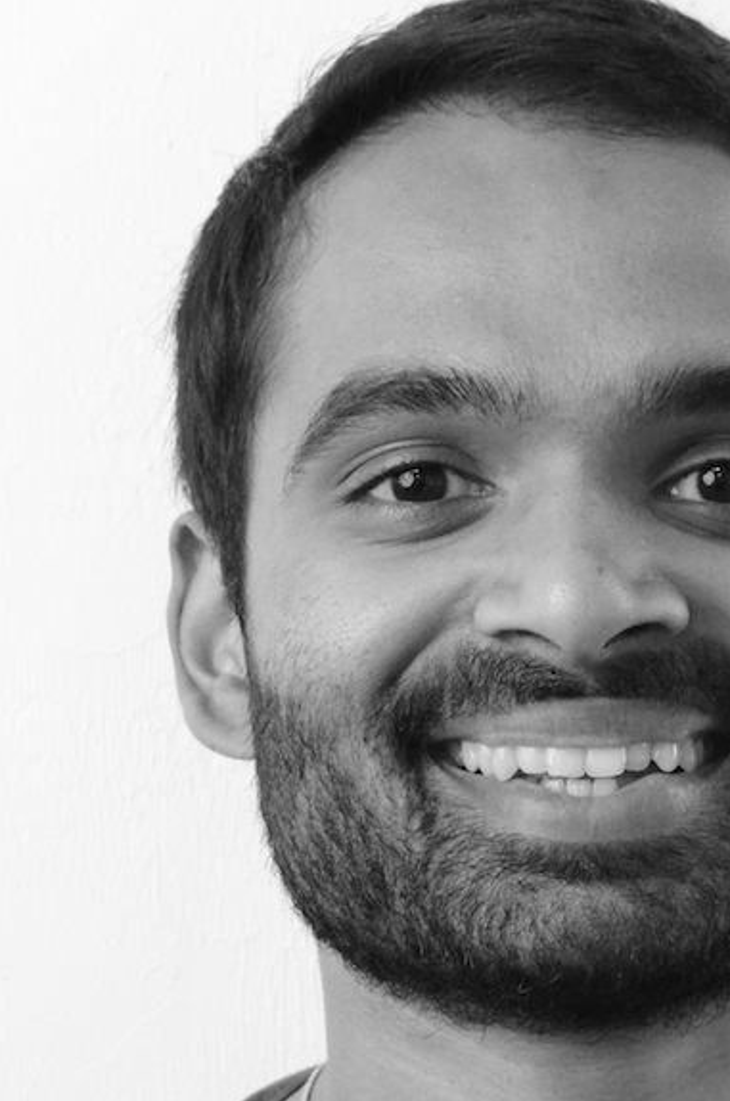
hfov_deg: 9.3
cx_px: 540
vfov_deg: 14.0
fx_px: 4487
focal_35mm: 147
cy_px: 781
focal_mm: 55
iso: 6400
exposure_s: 1/60
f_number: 8
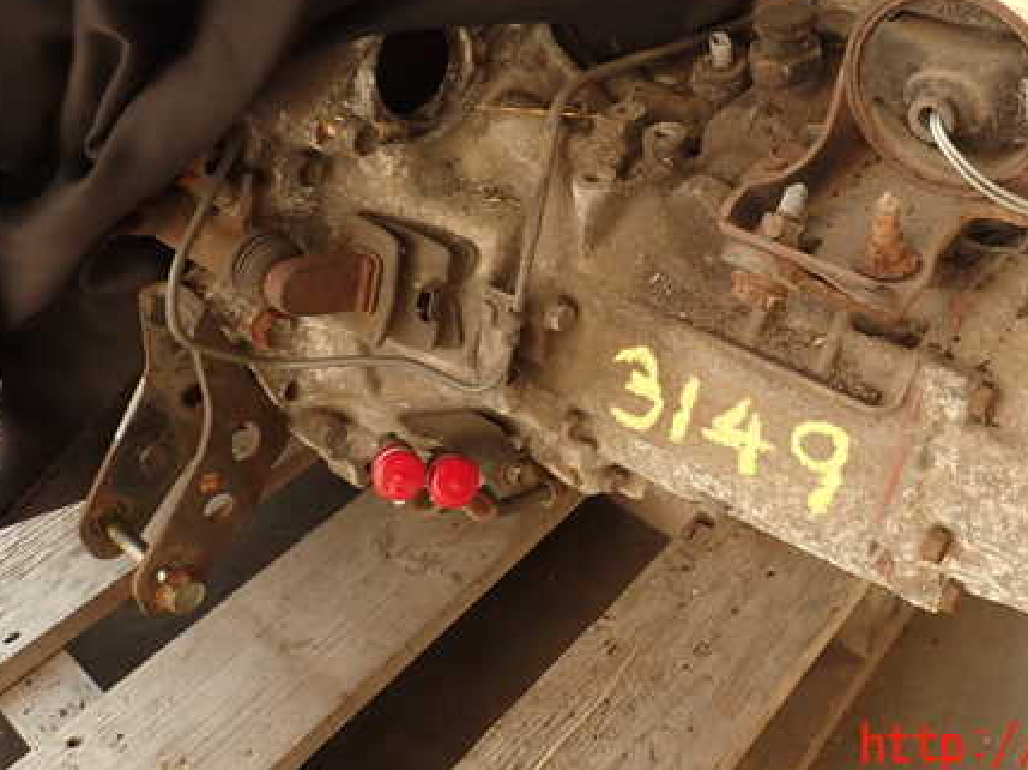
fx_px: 1039
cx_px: 683
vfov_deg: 40.0
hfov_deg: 51.7
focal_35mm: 35
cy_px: 237
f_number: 2.8
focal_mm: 4.5
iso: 100
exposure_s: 1/200
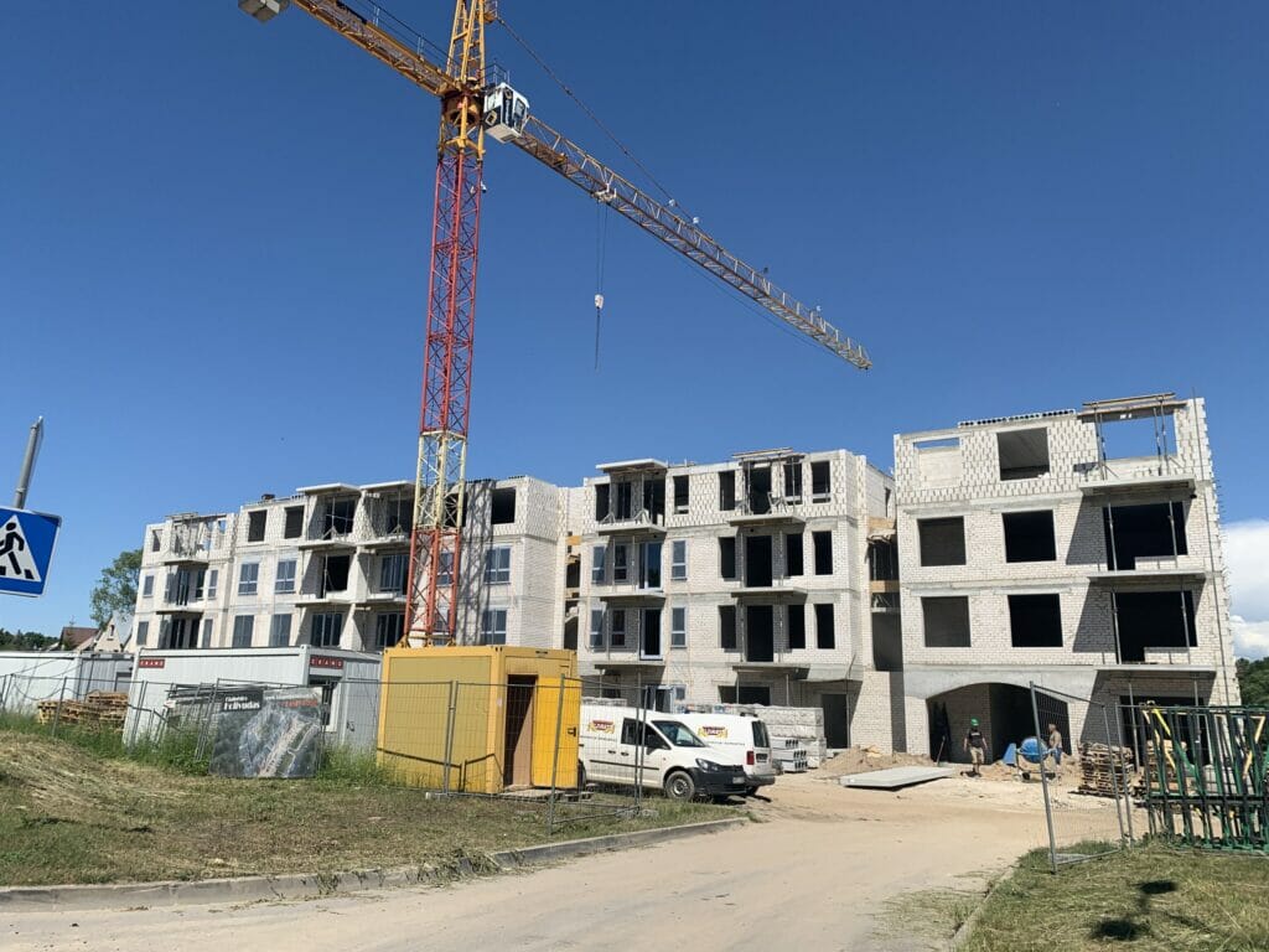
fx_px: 953
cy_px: 476
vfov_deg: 53.1
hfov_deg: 67.3
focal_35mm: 26
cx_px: 634
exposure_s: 1/3185
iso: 25
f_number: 1.8
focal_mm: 4.25
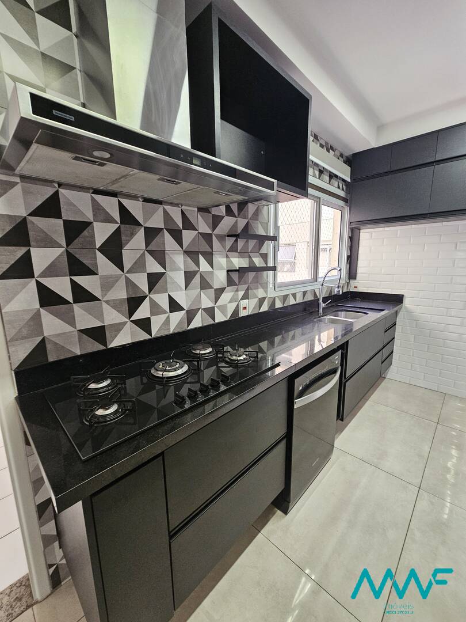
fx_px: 233
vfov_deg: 106.2
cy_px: 311
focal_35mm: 13
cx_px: 233
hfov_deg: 89.9
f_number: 2.2
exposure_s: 1/60
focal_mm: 2.2
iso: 400
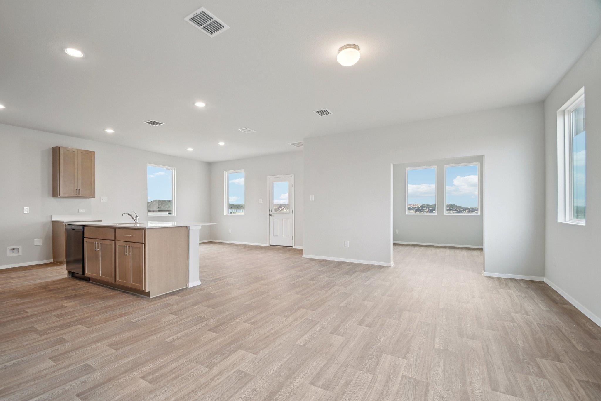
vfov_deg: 77.3
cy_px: 200
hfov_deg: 100.4
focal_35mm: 15
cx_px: 300
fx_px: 250
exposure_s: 1/15
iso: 400
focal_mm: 10
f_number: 8
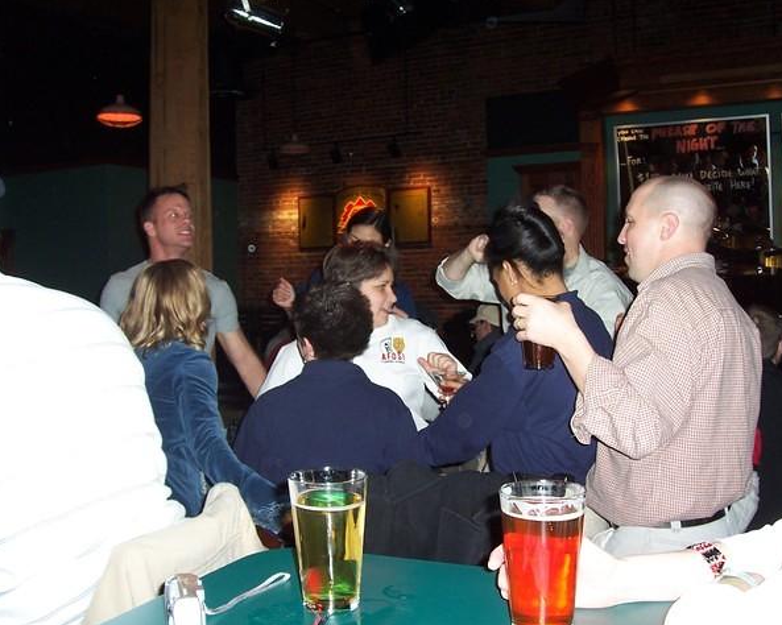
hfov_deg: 46.9
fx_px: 902
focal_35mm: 39
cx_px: 396
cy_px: 311
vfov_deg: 38.2
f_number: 2.8
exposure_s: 1/60
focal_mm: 5.6
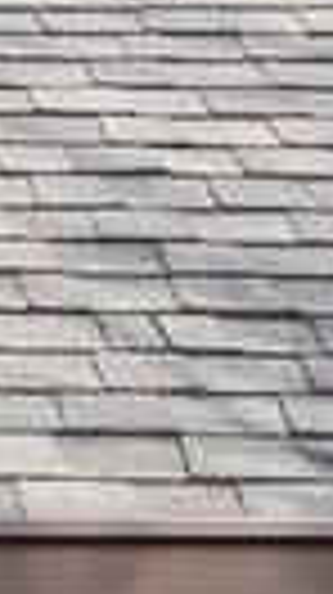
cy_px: 907
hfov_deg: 5.6
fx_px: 3242
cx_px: -621
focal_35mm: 206
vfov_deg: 10.1
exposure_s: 1/160
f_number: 13
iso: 250
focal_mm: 18
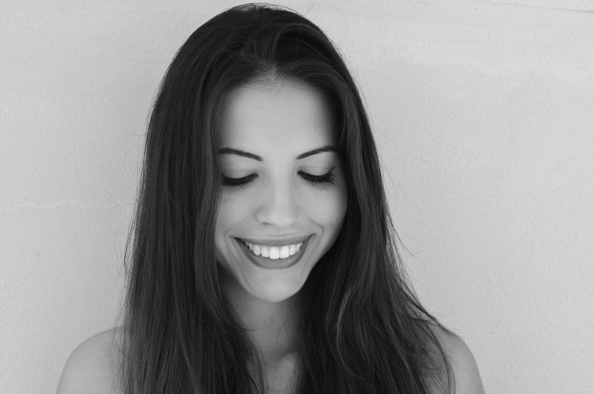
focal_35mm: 75
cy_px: 197
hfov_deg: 27.0
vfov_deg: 18.1
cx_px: 297
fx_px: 1235
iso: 320
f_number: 9
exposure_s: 1/200
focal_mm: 50
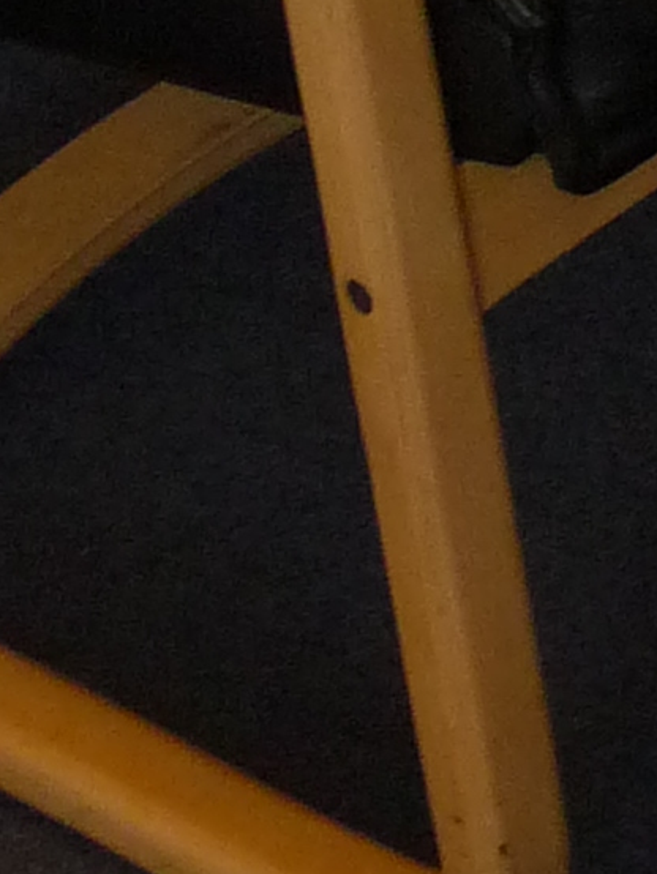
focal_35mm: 212
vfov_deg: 8.7
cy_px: -1065
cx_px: 2040
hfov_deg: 6.4
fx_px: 5361
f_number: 3.6
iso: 250
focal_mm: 5.6
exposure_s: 1/30
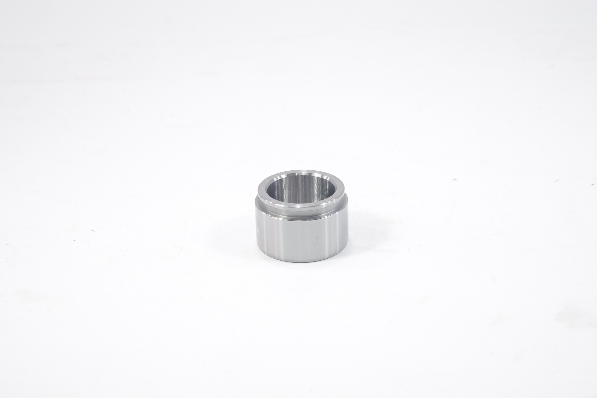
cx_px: 298
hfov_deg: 24.6
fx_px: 1368
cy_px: 199
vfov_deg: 16.6
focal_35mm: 82
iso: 400
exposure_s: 1/50
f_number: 5.6
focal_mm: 55
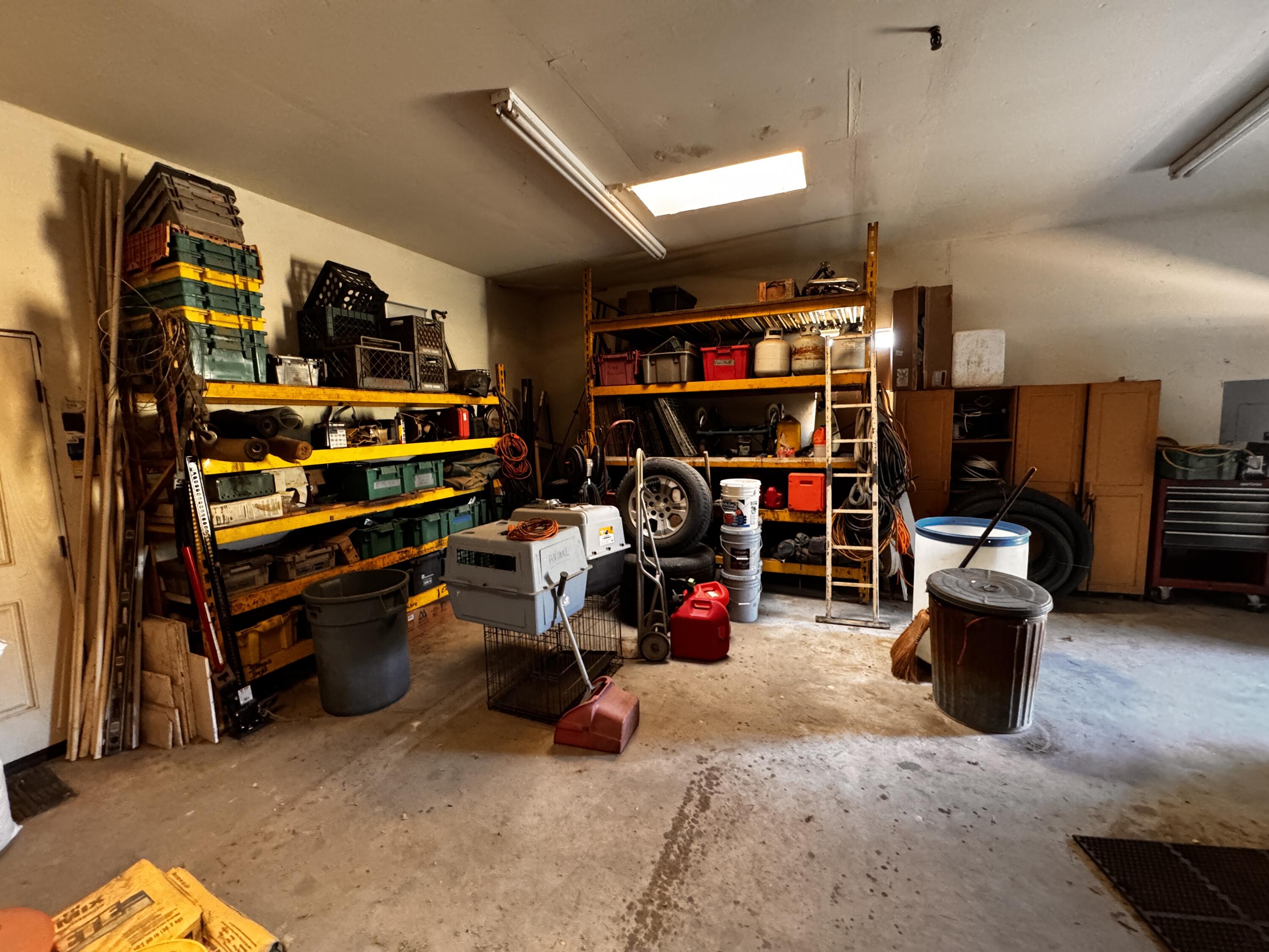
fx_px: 513
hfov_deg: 102.1
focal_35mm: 14
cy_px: 476
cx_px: 634
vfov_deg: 85.7
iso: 1000
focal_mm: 2.22
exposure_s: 1/60
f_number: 2.2
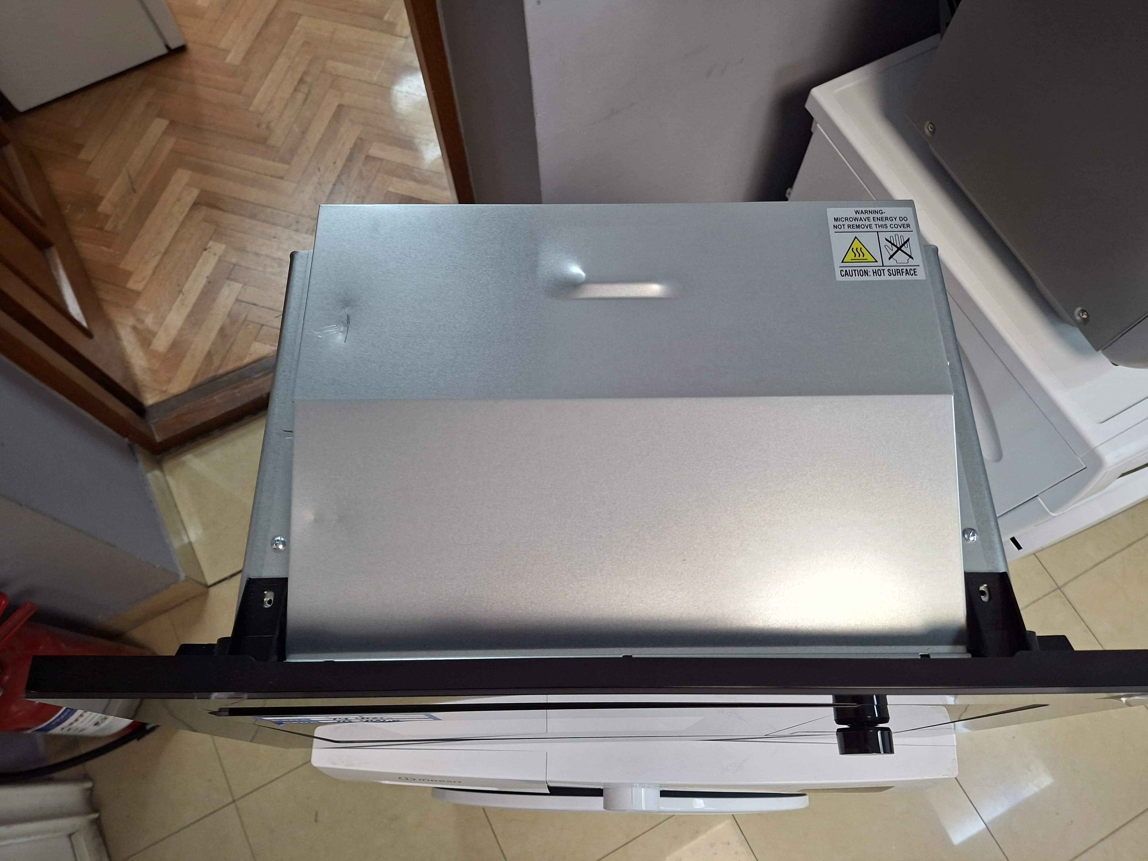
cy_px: 430
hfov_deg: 73.9
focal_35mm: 23
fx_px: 763
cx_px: 574
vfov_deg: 58.9
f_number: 1.8
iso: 250
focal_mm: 5.54
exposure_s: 1/100
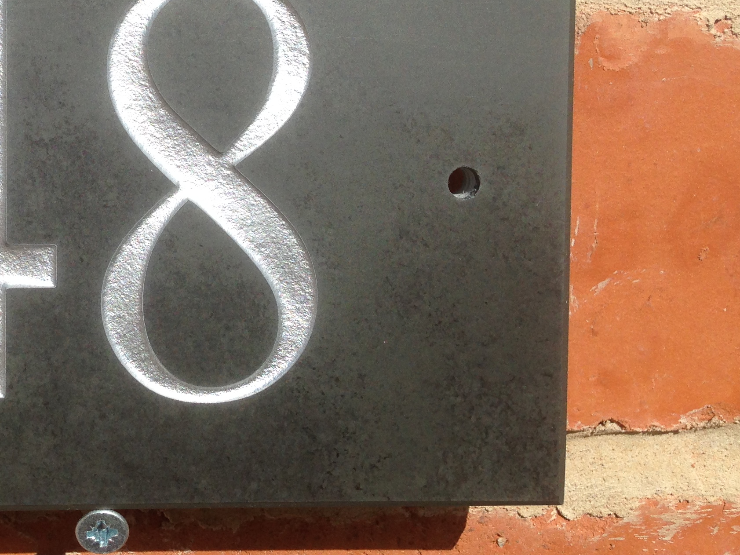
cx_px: 42
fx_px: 1368
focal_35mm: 64
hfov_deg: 28.8
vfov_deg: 22.7
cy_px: 143
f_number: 2.4
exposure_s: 1/2710
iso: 50
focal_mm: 4.12
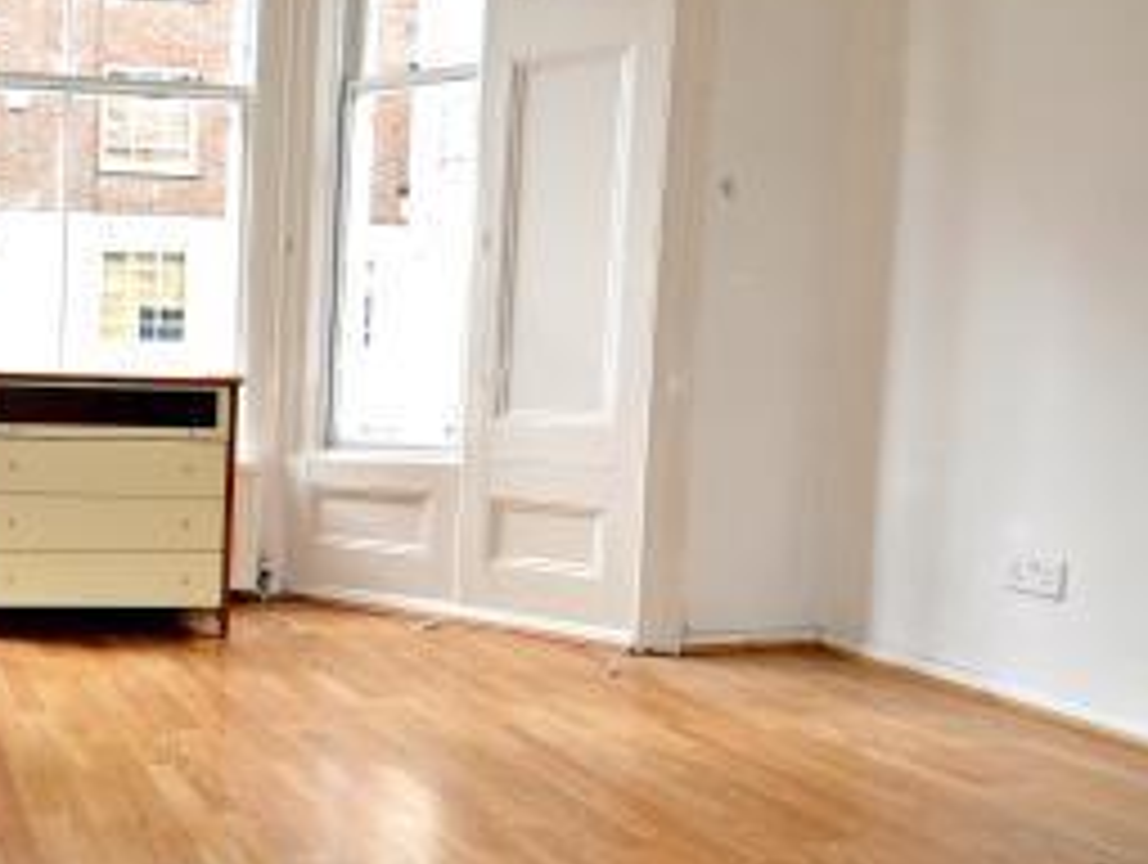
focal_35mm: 35
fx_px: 1162
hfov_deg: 45.5
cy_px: 434
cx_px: 36
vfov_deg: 40.8
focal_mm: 10
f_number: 4
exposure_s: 1/125
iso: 180
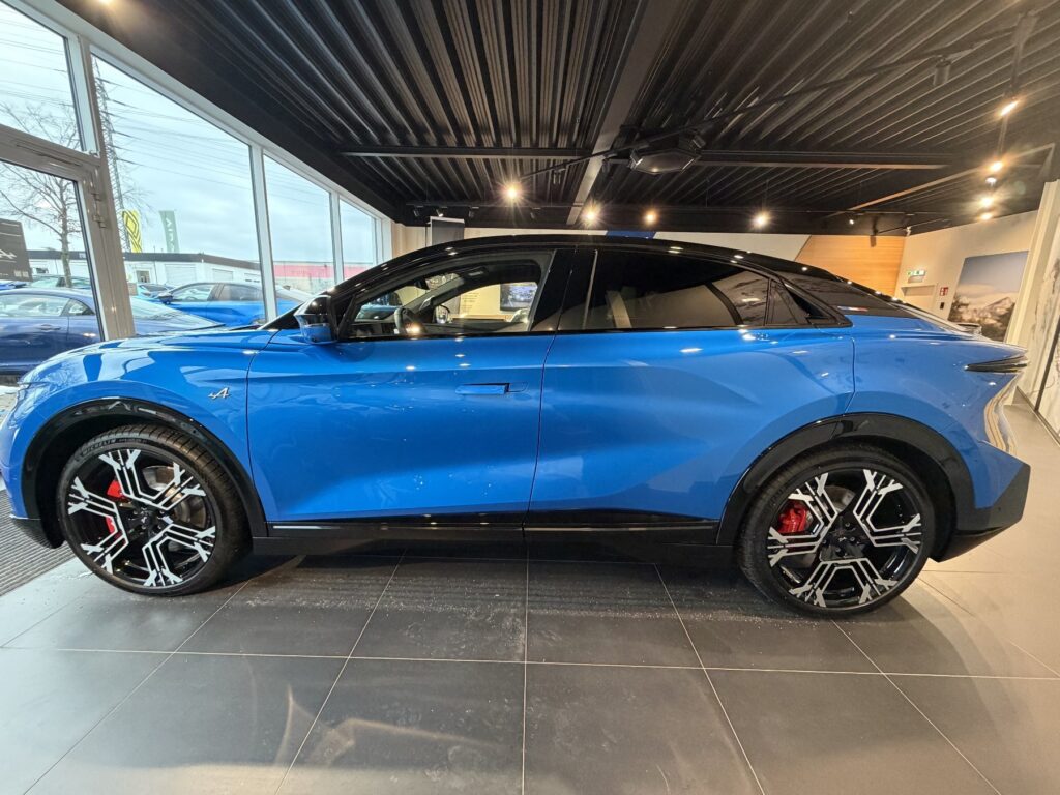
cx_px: 530
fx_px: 429
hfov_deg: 102.1
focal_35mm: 14
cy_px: 398
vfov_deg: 85.7
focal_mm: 2.22
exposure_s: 1/50
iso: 400
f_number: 2.2
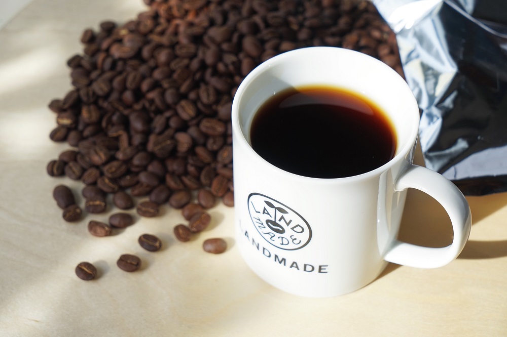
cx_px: 254
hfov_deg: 28.9
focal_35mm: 70
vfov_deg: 19.4
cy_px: 168
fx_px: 985
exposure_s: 1/400
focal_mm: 70
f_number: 9
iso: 640
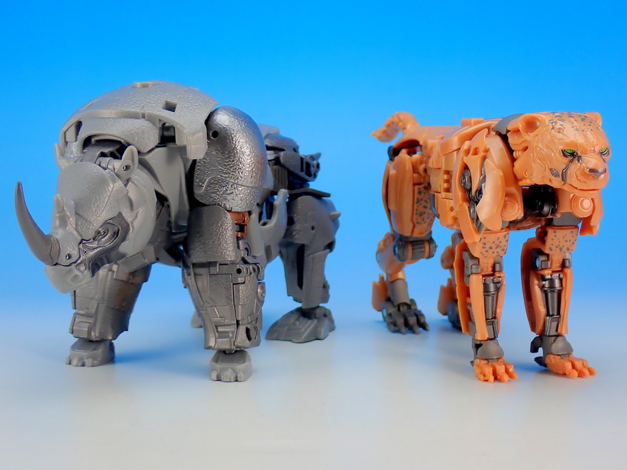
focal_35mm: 67
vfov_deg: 21.9
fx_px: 1214
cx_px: 314
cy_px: 235
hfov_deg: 29.0
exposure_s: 1/20
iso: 100
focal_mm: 11.88
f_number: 3.8
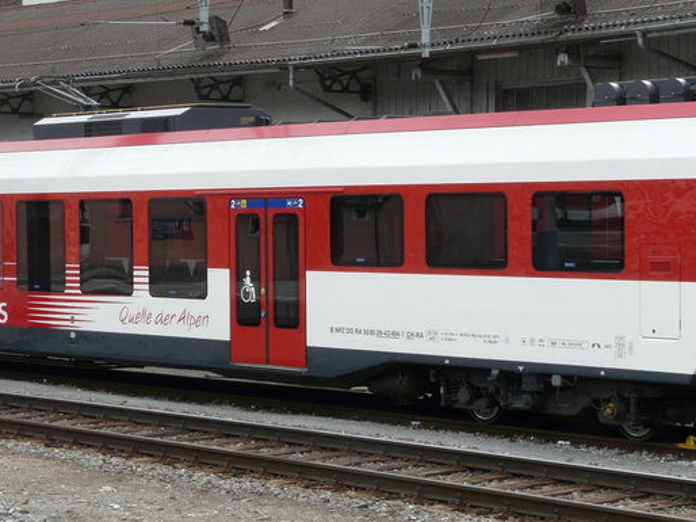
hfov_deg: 18.0
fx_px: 2191
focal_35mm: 109
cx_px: 253
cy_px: 245
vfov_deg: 13.6
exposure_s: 1/200
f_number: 5.6
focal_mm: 9.2
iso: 100
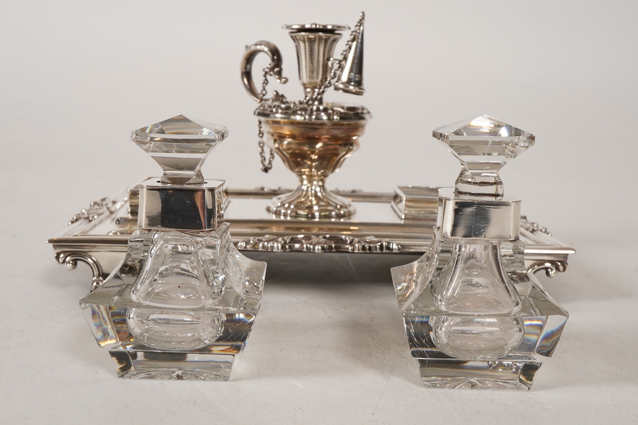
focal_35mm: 45
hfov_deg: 43.6
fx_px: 798
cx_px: 319
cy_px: 212
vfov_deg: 29.9
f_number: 22
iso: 320
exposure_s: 1/125
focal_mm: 30
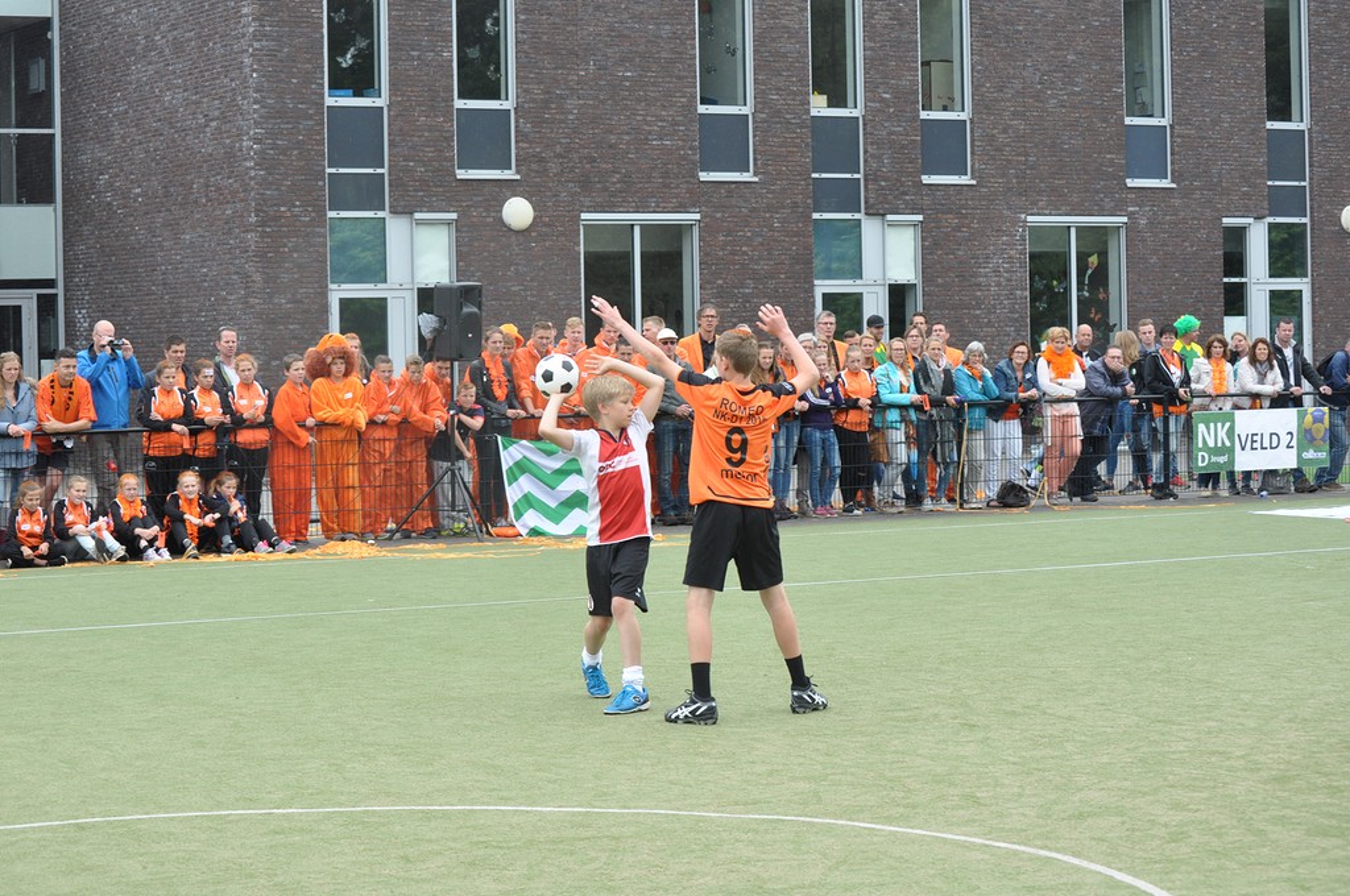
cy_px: 448
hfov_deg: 24.6
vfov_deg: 16.5
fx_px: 3090
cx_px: 675
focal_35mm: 82
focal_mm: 55
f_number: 8
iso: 400
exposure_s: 1/250
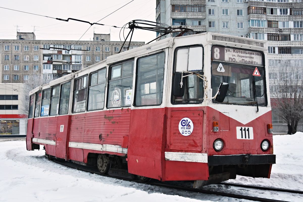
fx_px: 379
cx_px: 152
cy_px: 101
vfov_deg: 29.9
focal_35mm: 45
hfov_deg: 43.6
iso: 800
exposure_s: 1/160
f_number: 6.3
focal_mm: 30
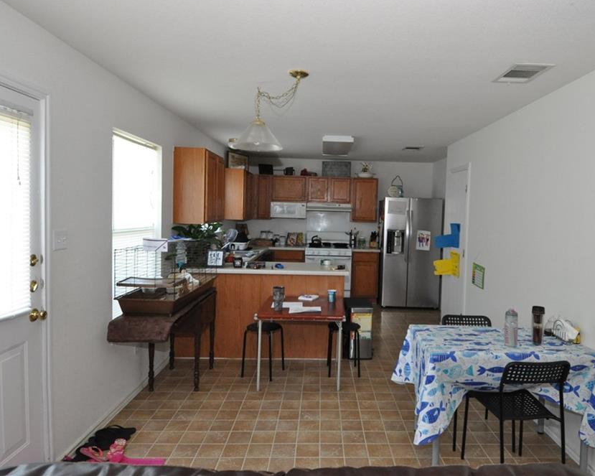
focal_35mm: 23
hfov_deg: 73.2
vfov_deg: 61.8
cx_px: 339
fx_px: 398
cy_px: 233
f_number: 7.1
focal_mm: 13
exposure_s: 1/80
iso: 2000
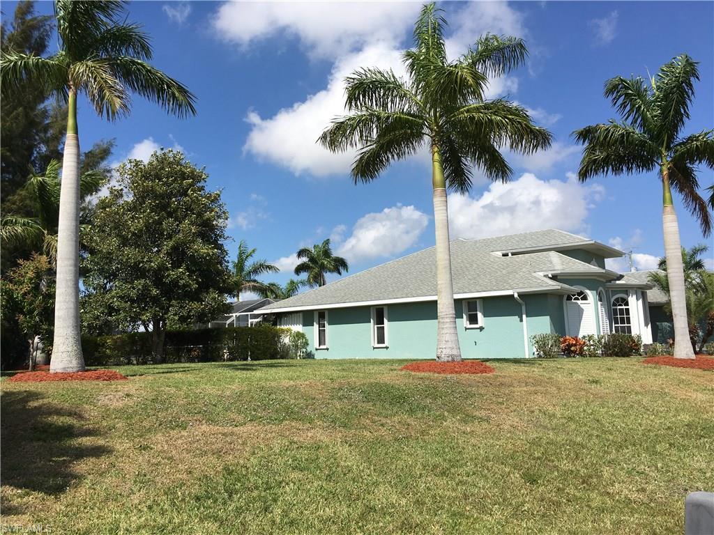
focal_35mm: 29
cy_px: 268
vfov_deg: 48.2
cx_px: 357
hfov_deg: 61.7
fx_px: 598
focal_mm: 4.15
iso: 25
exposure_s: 1/2262
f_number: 2.2
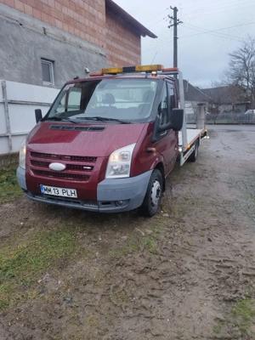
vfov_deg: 71.6
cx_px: 128
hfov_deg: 56.8
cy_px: 170
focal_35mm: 24
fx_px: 236
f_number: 1.89
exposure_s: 1/50
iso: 120
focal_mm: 5.89
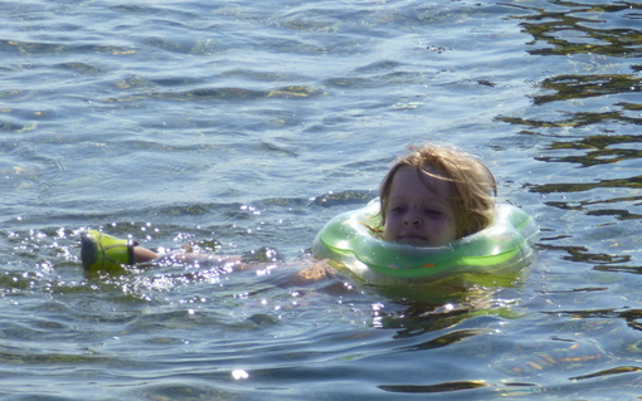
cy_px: 263
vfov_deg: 7.4
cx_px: 407
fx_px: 3115
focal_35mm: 178
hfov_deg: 11.8
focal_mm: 19.1
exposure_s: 1/400
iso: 100
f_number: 5.4
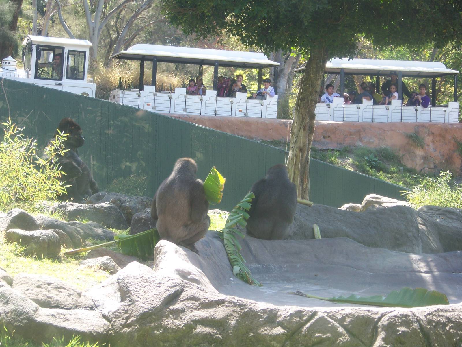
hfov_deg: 17.0
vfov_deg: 12.8
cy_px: 174
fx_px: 1548
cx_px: 231
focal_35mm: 116
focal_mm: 19.3
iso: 64
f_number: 3.2
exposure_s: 1/80
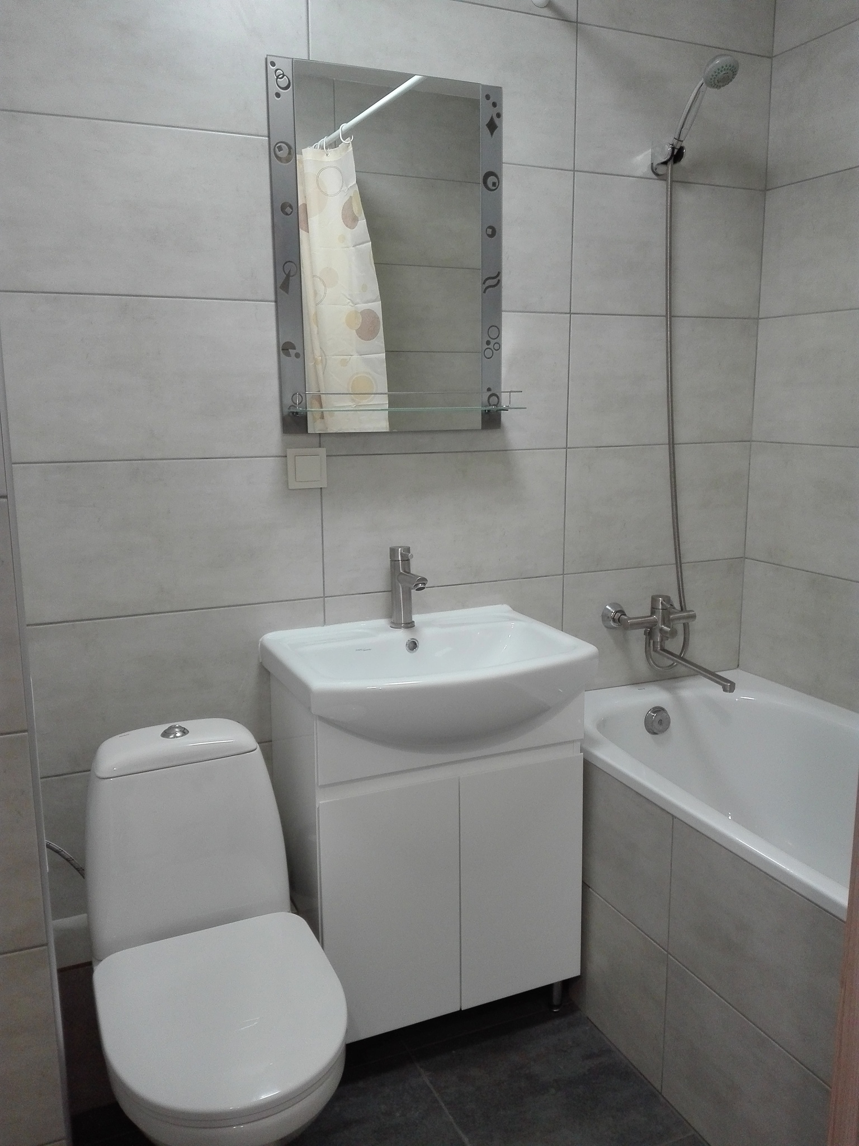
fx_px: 893
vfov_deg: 65.3
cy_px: 573
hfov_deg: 51.4
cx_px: 430
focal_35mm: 27
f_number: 2
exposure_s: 1/33
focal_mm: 3.79
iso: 290
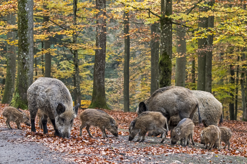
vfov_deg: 6.8
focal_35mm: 202
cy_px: 82
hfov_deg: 10.2
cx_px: 124
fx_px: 1389
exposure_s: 1/125
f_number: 9
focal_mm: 135
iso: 1250
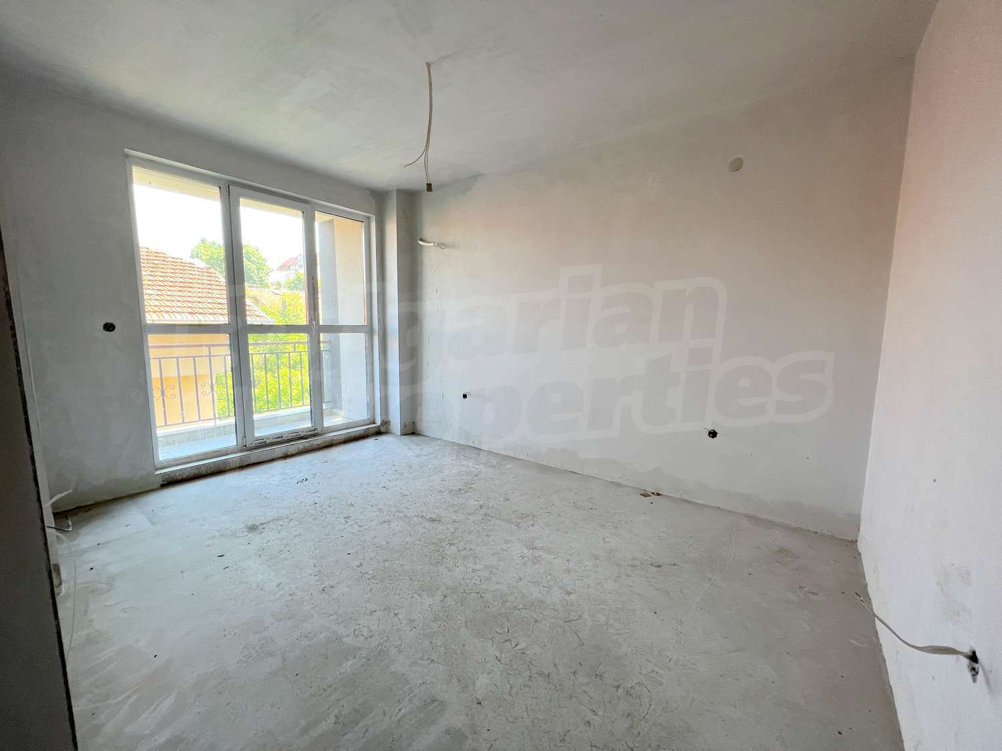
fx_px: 376
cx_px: 501
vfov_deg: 89.9
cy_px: 376
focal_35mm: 13
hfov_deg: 106.2
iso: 50
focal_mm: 1.57
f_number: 1.8
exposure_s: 1/99
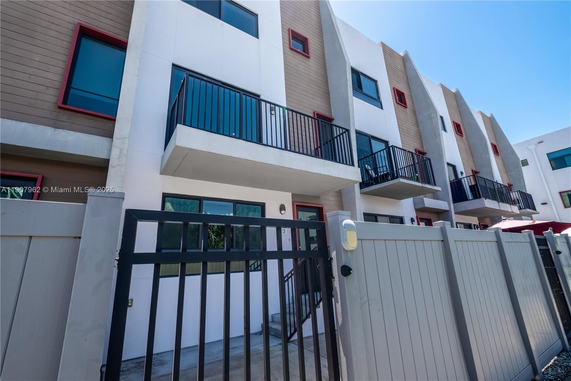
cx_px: 286
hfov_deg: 100.4
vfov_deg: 77.3
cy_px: 190
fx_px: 238
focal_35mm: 15
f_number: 8
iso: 500
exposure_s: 1/8000
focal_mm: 10
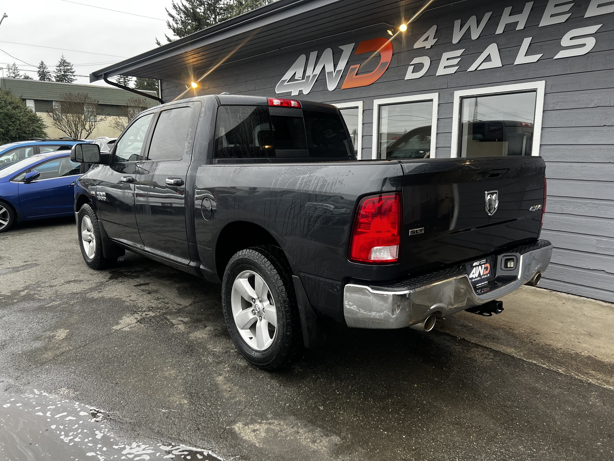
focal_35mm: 26
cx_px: 307
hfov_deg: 67.3
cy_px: 230
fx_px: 461
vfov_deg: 53.1
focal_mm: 5.7
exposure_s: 1/120
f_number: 1.5
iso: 100
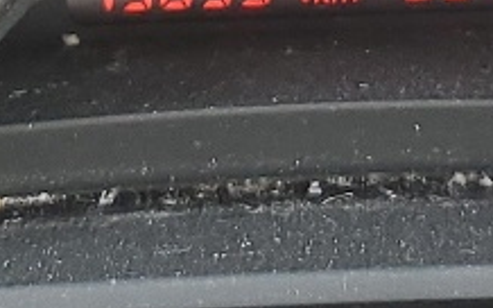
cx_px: 314
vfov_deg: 6.1
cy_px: -516
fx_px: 2713
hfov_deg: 10.4
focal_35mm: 202
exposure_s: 1/120
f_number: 1.5
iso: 67
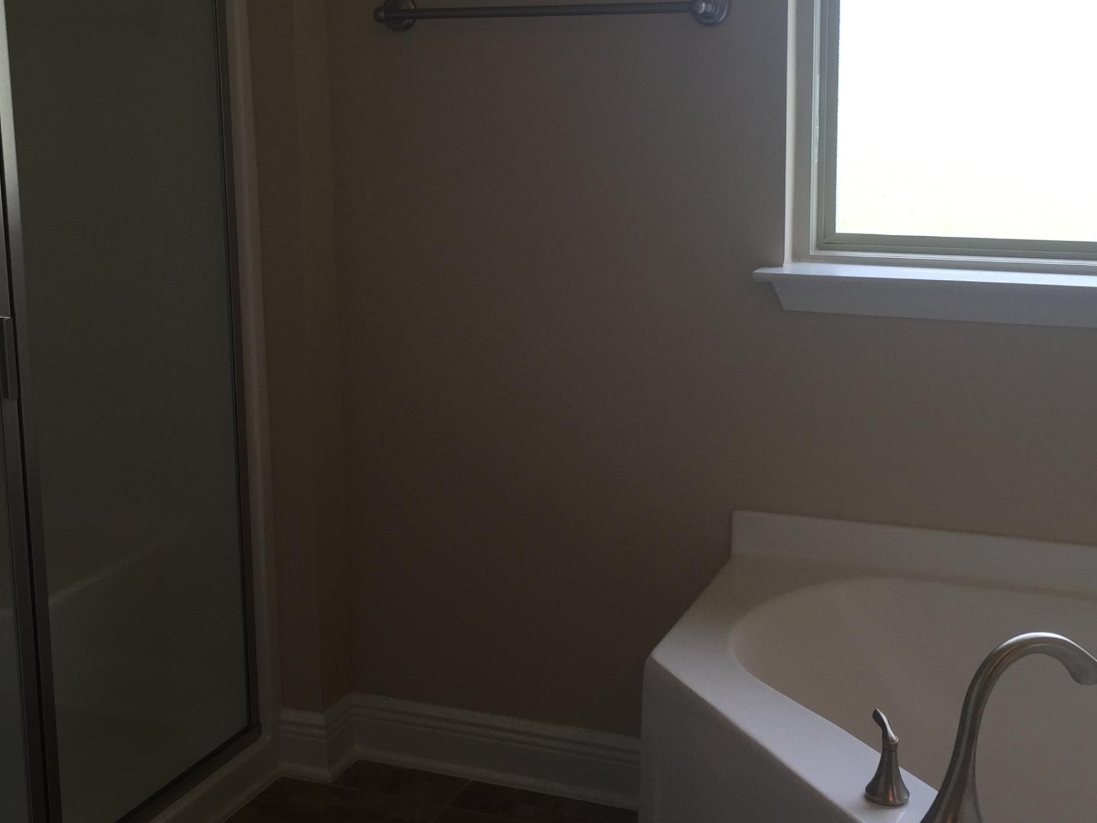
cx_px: 513
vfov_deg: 28.5
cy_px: 360
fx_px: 1616
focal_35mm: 51
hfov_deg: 37.5
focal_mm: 4.15
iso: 32
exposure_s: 1/120
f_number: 2.2
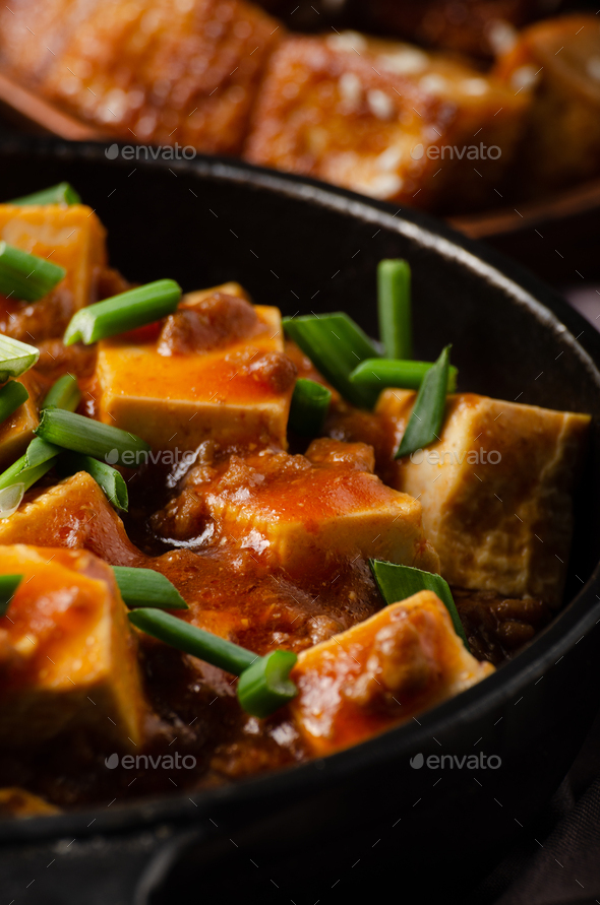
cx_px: 300
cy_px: 452
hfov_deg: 4.3
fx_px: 7911
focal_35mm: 315
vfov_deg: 6.6
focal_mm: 210
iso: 100
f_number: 9
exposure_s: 1/250
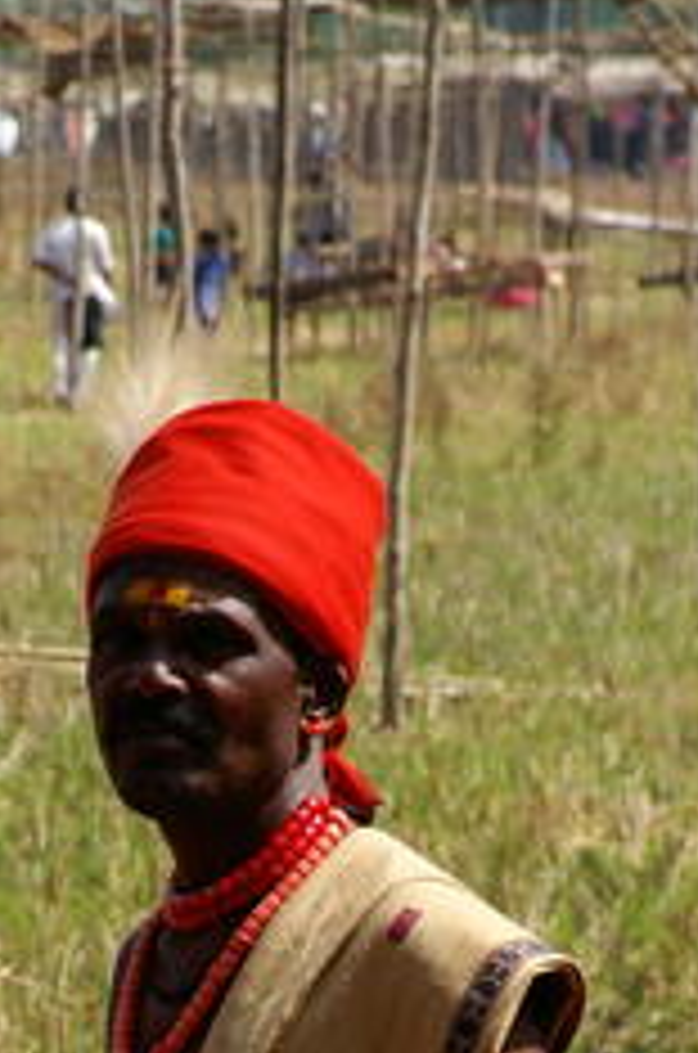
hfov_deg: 3.7
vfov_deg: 5.5
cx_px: 90
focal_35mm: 370
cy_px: 1418
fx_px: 10808
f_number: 9
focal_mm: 90
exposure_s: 1/400
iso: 200
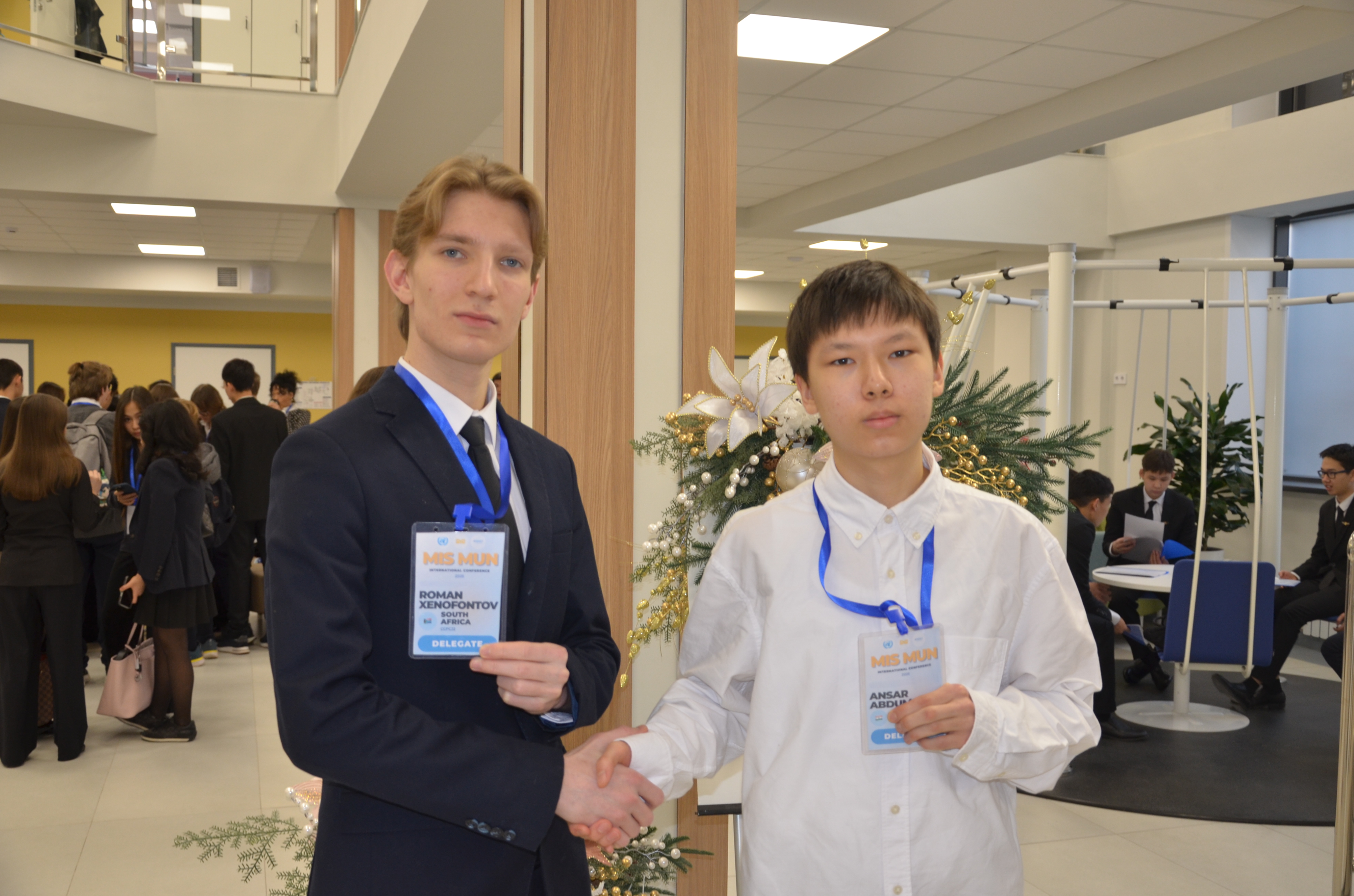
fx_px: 1351
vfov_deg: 36.7
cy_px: 448
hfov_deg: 53.2
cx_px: 677
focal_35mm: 36
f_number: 3.8
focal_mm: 24
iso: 400
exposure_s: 1/60
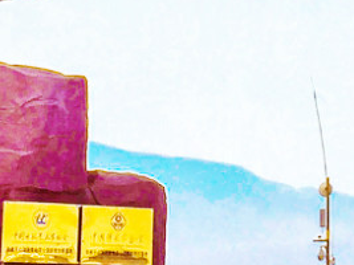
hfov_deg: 11.3
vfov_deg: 8.4
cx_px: 297
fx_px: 1779
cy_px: -82
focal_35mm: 174
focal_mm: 4.15
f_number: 2.2
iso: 32
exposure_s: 1/3597
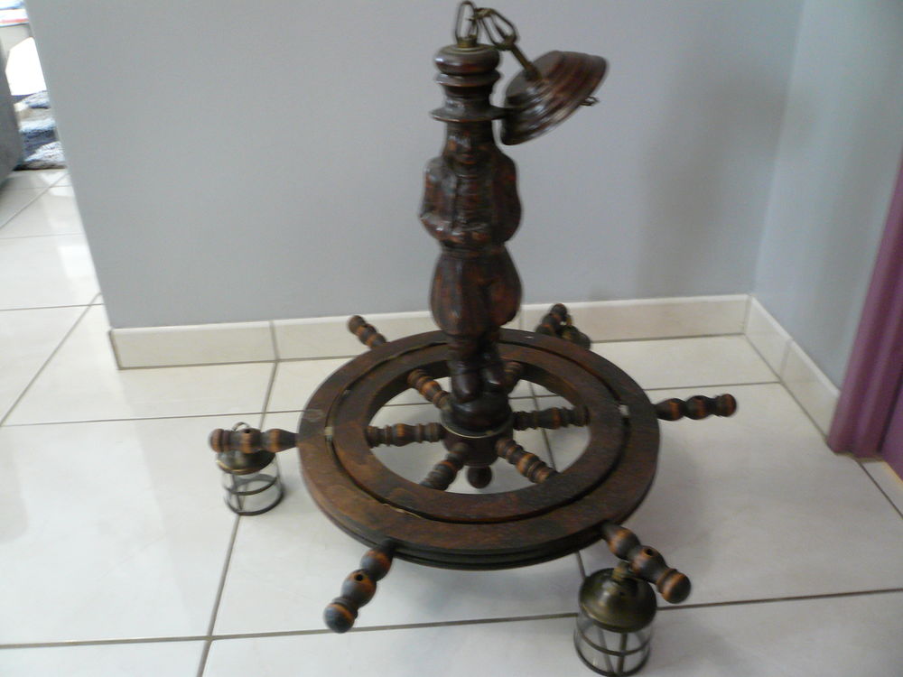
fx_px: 730
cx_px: 452
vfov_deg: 49.7
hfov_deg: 63.4
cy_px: 338
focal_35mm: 28
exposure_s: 1/8
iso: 200
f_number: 2.8
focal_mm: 4.6
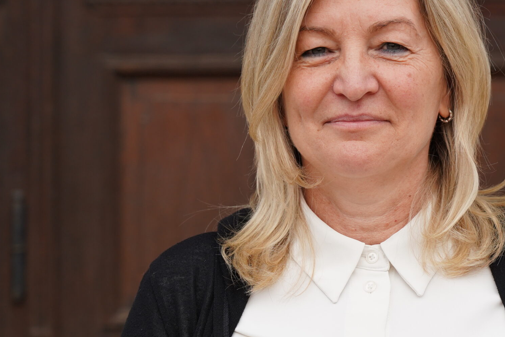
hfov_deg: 14.1
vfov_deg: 9.5
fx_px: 2034
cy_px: 126
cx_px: 357
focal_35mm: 145
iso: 800
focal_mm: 85
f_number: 5.6
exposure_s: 1/800
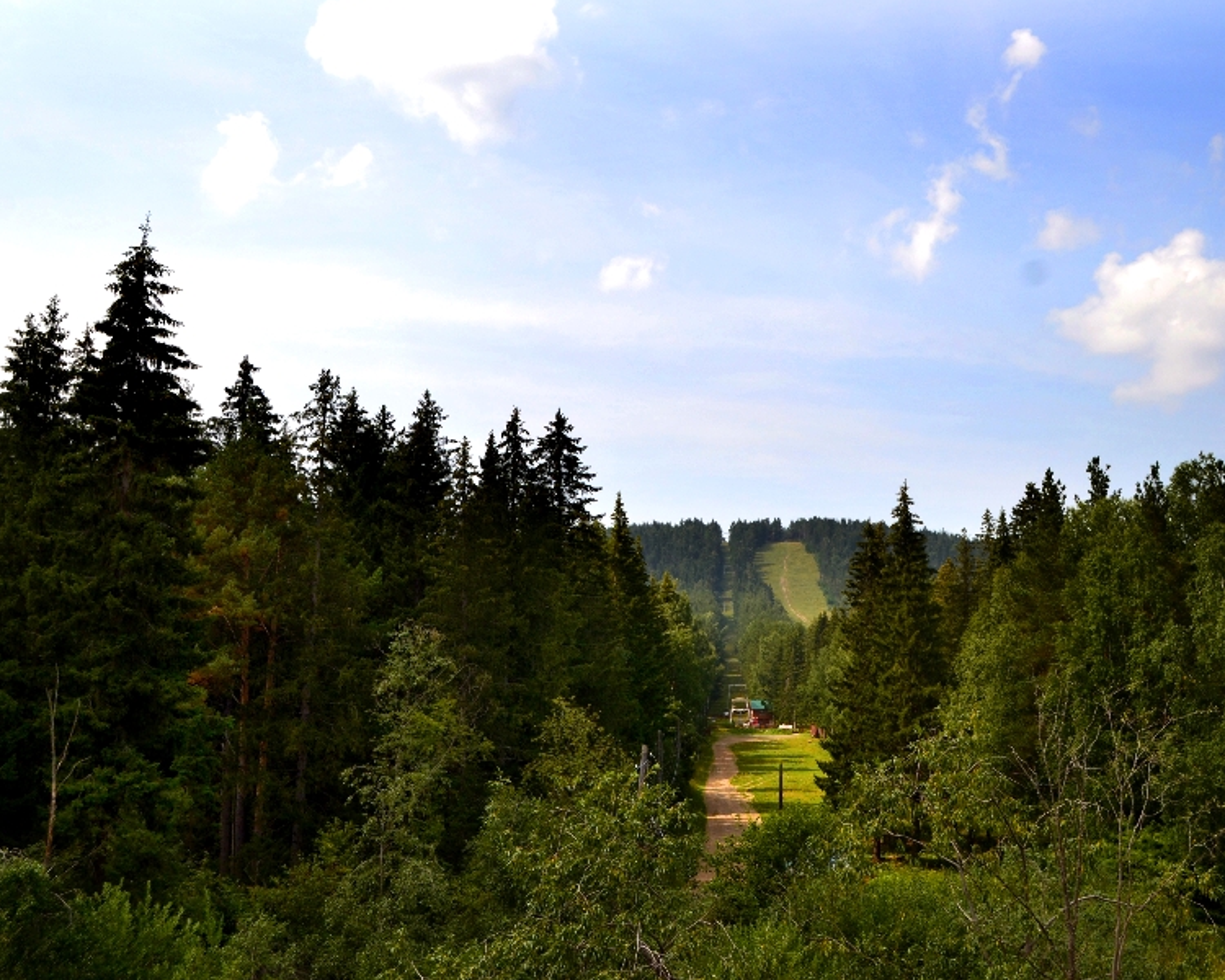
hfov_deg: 41.1
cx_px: 635
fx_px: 1631
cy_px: 485
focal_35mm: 45
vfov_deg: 33.4
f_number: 7.1
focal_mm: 26
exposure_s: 1/200
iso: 100
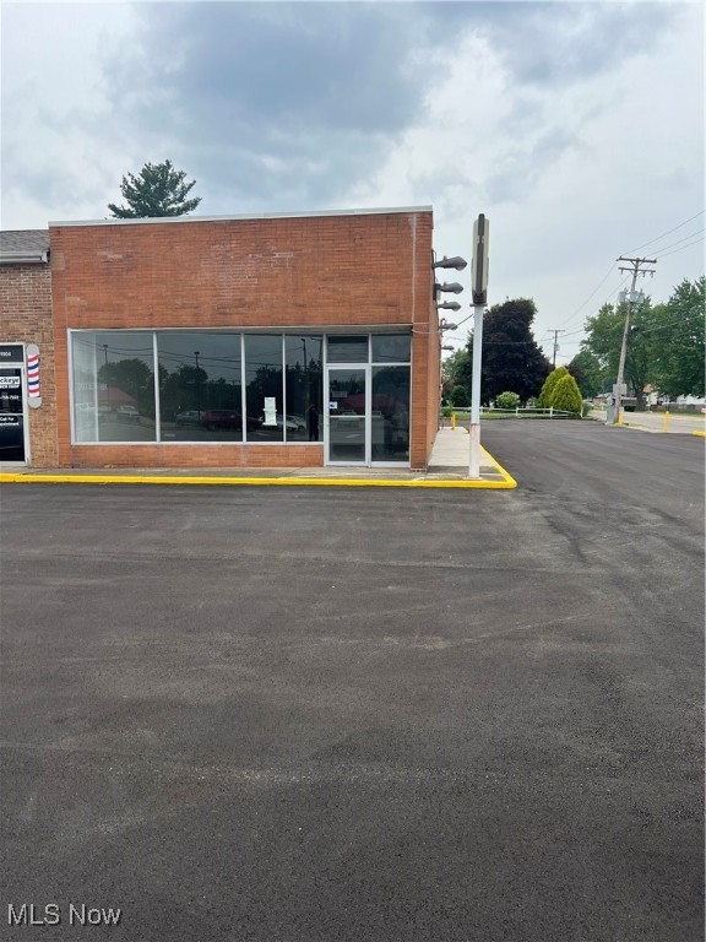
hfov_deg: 53.1
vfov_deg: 67.3
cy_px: 471
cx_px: 353
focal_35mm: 26
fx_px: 707
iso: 50
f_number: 1.5
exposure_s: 1/3257
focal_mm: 5.7
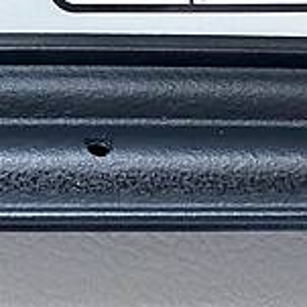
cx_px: -179
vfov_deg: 13.3
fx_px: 1224
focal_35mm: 122
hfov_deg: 13.3
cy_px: -187
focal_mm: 4.2
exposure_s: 1/60
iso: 125
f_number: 1.8
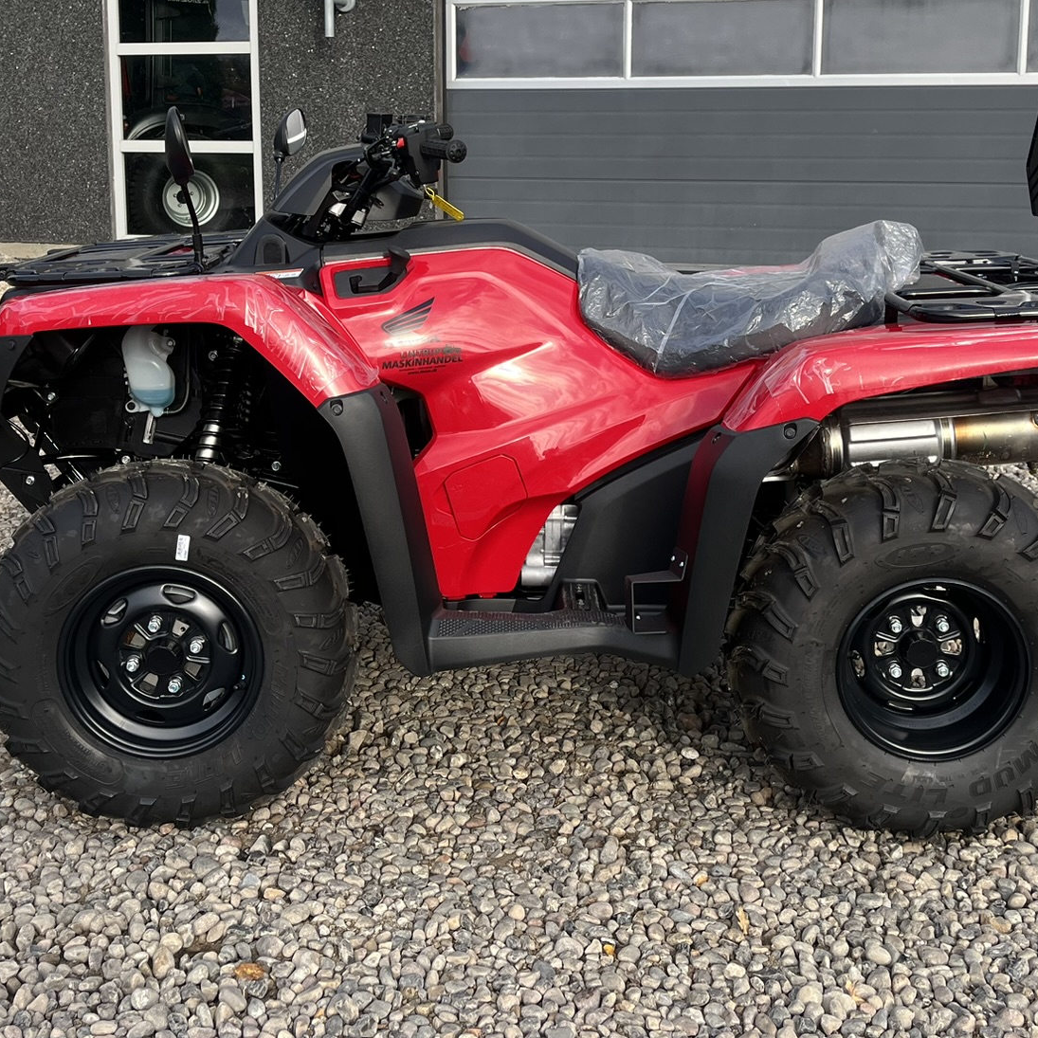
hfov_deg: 39.2
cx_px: 537
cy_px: 318
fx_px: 1459
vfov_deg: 38.6
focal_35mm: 43
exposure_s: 1/1325
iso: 50
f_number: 1.6
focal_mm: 5.1
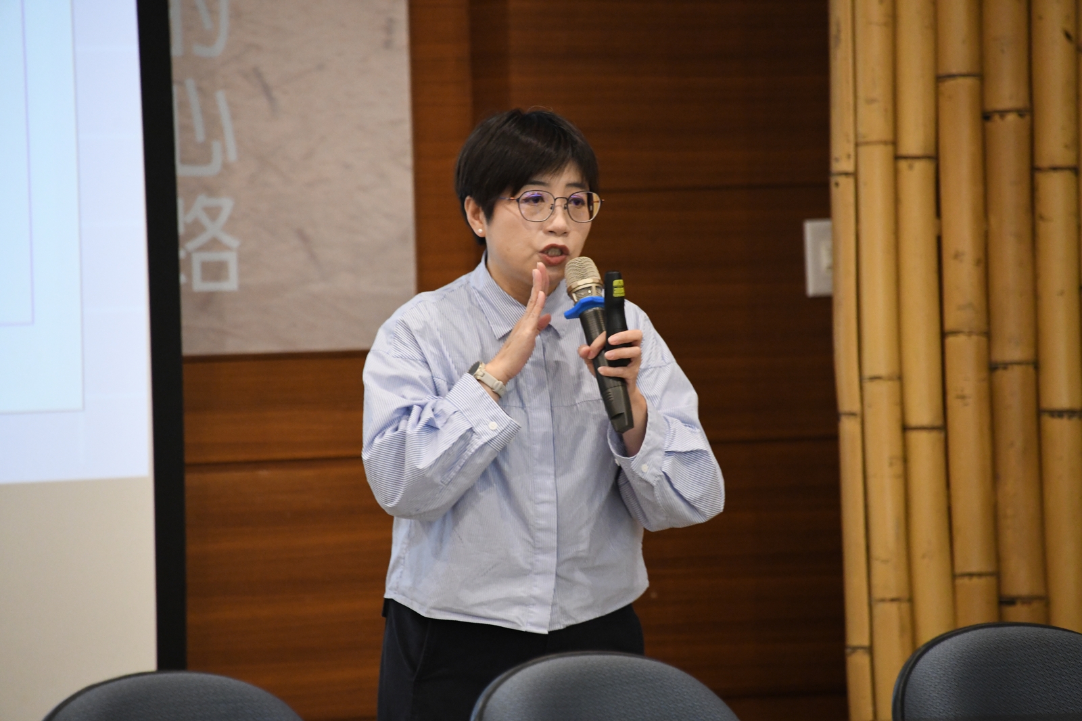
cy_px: 360
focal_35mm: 300
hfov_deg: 6.9
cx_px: 541
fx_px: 9014
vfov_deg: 4.6
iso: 6400
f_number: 5.6
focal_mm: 300
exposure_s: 1/100
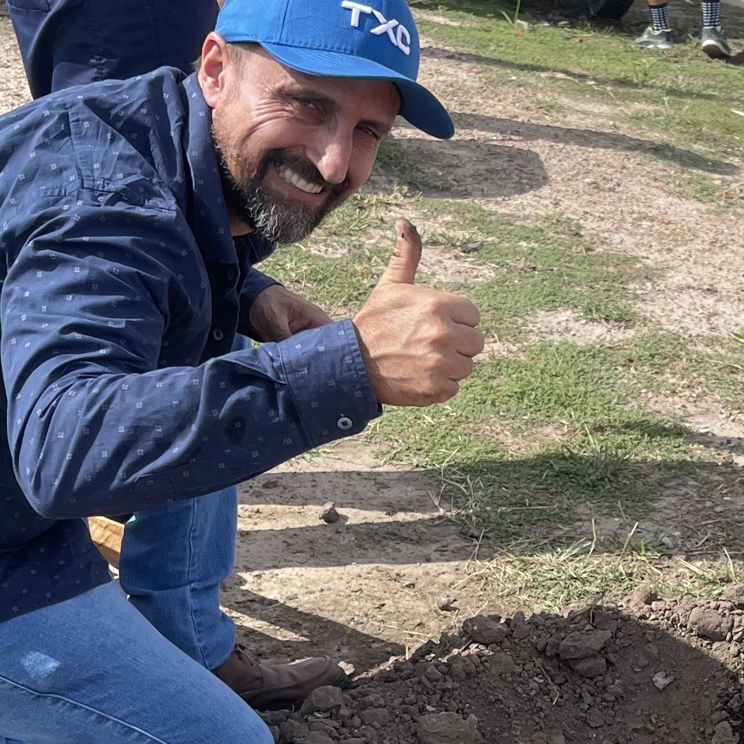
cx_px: 732
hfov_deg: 21.7
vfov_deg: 22.2
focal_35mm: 77
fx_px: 1872
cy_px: 581
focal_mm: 5.1
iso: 32
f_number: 1.6
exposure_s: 1/1946
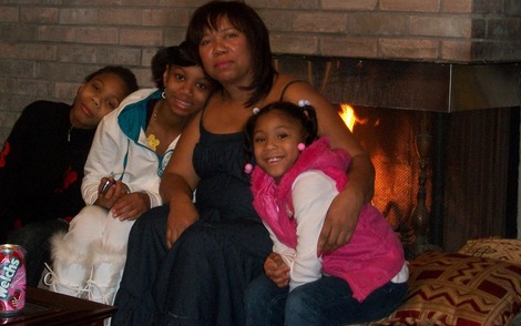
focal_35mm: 78
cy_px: 118
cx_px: 231
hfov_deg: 26.4
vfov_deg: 16.7
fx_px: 1108
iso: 320
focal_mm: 9.7
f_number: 4
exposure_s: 1/40
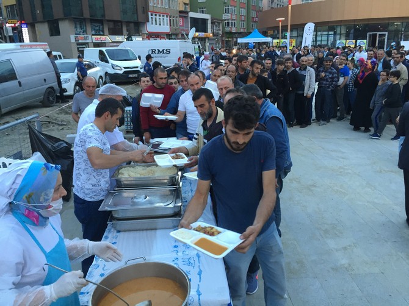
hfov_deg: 61.7
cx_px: 204
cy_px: 153
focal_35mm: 29
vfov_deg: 48.2
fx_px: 343
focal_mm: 4.15
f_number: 2.2
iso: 50
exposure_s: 1/33
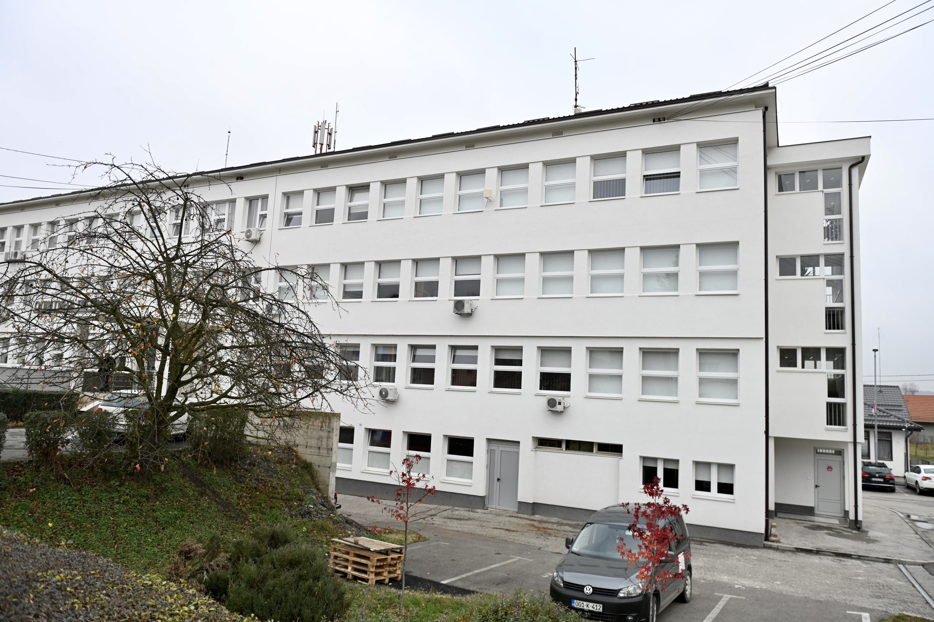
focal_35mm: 24
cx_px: 467
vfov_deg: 53.1
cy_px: 311
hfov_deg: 73.7
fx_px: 623
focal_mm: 24
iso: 250
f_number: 4
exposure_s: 1/800
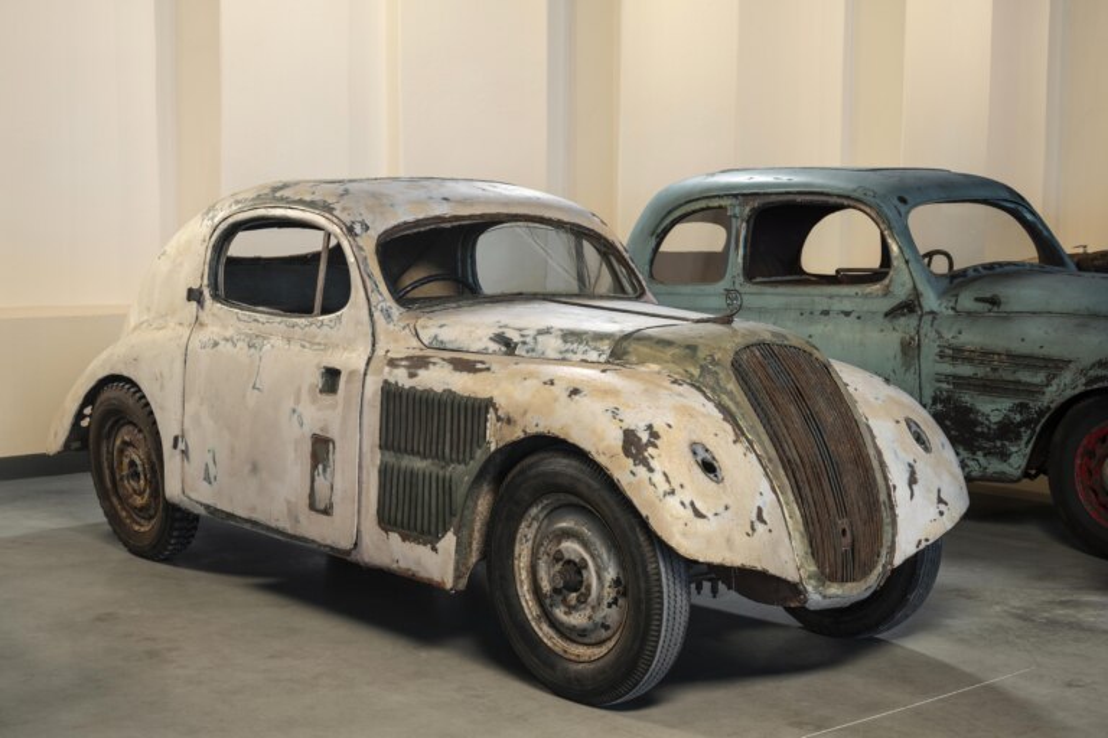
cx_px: 554
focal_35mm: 52
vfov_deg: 26.0
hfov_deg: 38.2
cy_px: 369
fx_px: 1600
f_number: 11
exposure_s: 4
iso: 100
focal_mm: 52
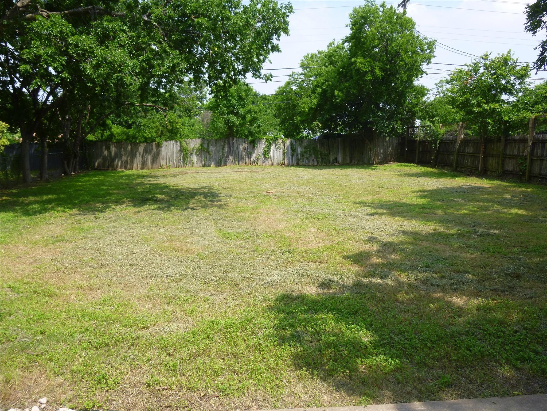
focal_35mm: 25
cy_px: 206
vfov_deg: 54.9
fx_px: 395
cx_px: 274
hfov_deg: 69.4
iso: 100
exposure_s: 1/500
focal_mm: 4.5
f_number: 3.1
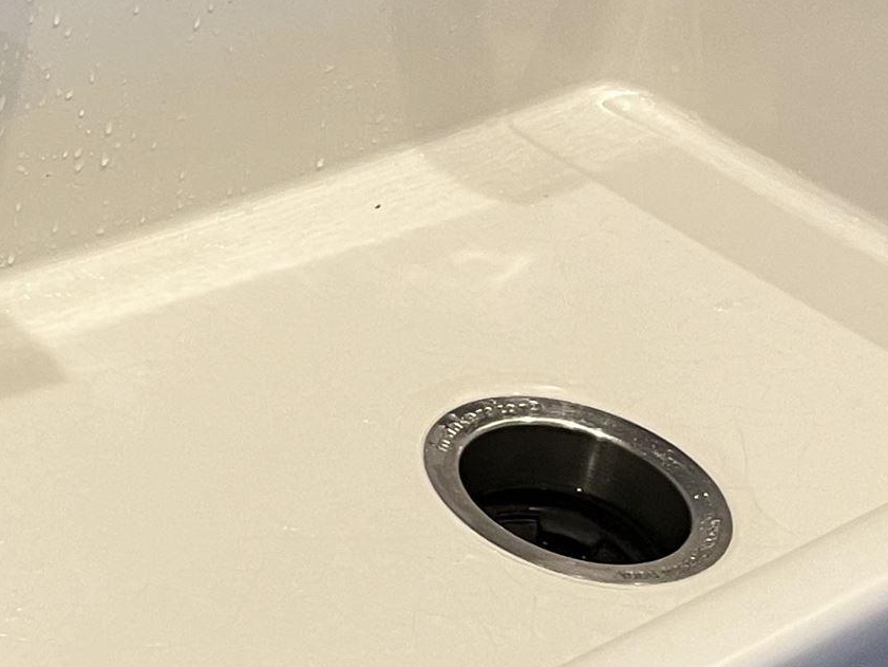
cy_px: 27
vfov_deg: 15.3
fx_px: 2437
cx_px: -272
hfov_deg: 19.1
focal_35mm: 95
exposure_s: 1/60
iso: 200
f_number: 1.6
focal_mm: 5.1
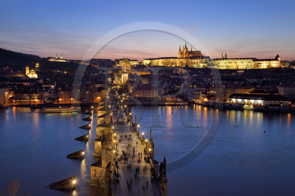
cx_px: 148
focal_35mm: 32
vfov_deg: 41.0
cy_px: 98
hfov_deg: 58.8
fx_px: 262
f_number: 9
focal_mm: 32
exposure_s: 2
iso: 400
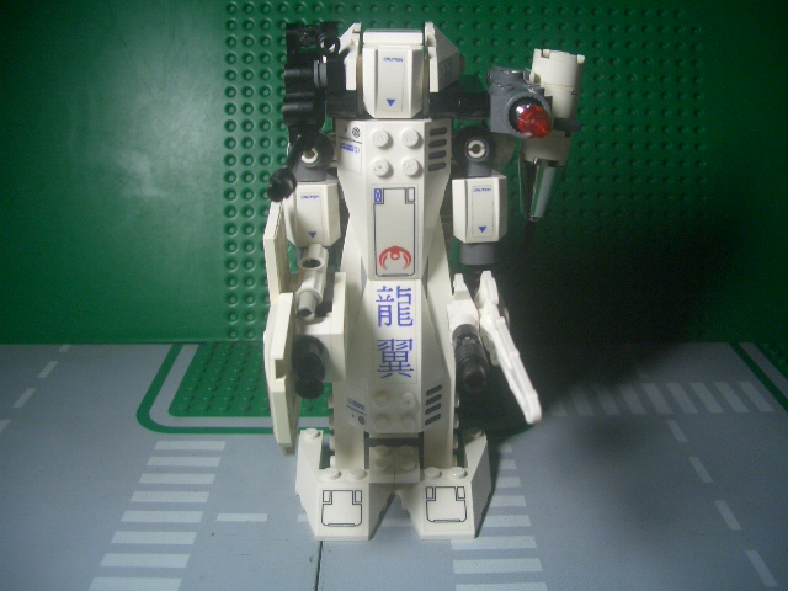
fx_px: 797
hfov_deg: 52.6
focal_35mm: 35
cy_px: 296
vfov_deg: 40.7
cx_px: 394
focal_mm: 5.8
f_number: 2.6
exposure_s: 1/60
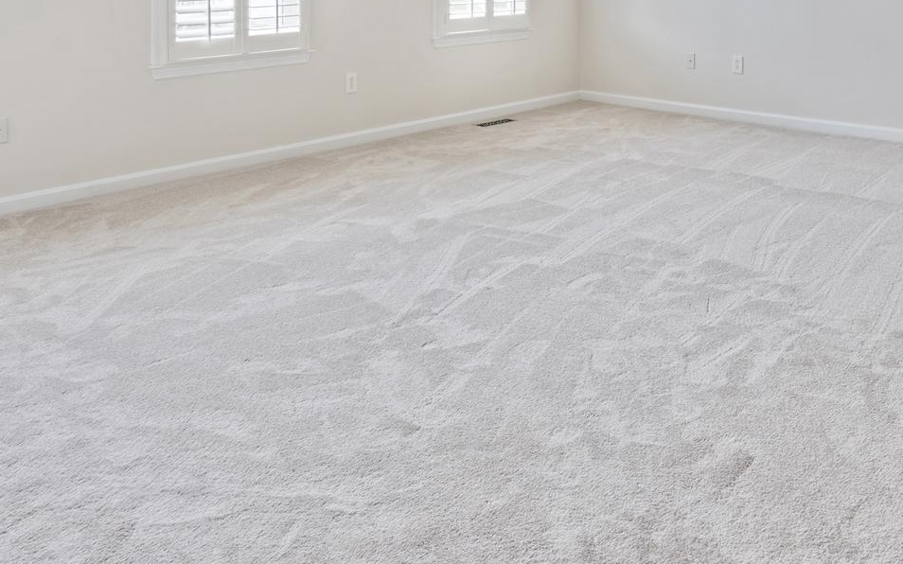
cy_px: -44
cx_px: 614
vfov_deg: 32.3
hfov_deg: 54.0
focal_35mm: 35
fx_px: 861
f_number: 8
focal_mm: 16
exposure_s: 1.3
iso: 200
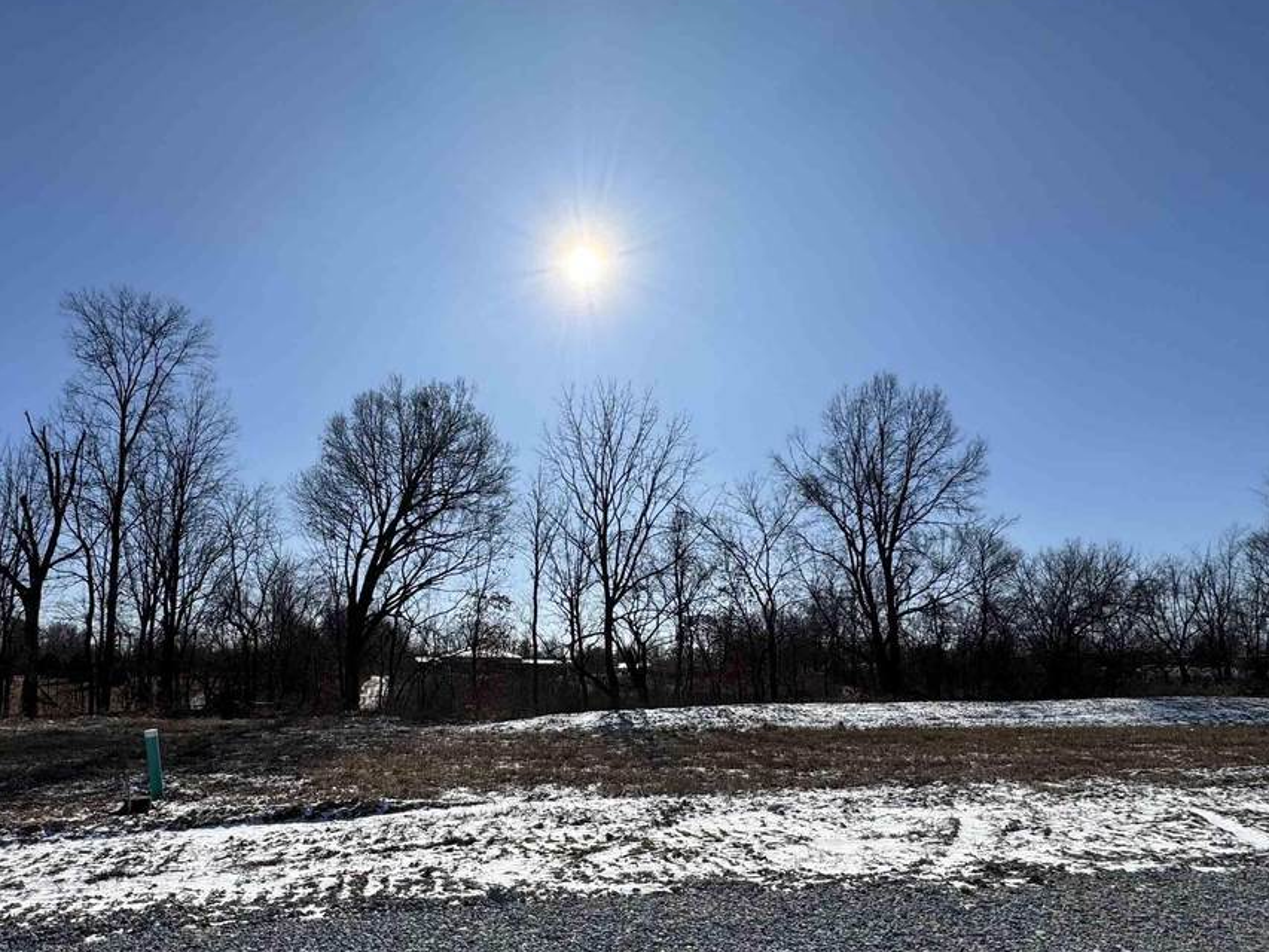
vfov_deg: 62.5
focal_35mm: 21
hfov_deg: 78.4
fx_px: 770
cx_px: 536
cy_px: 601
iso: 50
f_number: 2.2
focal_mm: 2.22
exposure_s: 1/4630
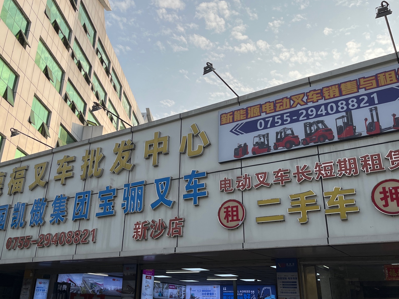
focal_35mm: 33
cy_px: 149
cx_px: 179
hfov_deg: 55.2
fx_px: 380
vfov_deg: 42.9
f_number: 1.6
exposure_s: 1/4149
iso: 50
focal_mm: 5.1
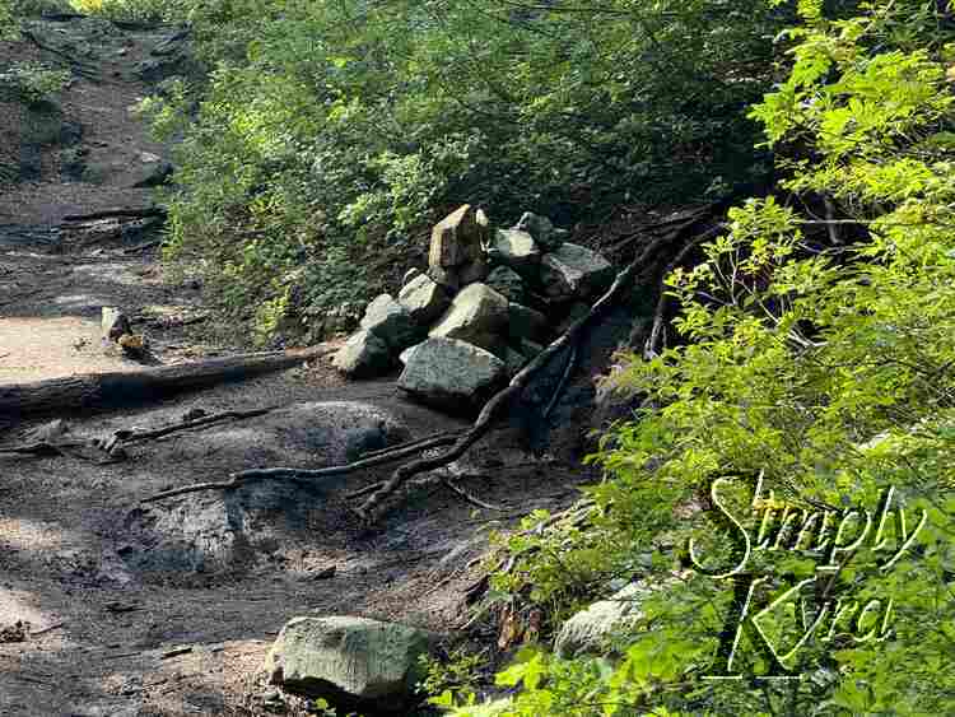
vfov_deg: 12.4
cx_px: 478
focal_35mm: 120
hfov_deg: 16.4
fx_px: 3312
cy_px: 358
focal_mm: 15.66
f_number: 2.8
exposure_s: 1/99
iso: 100
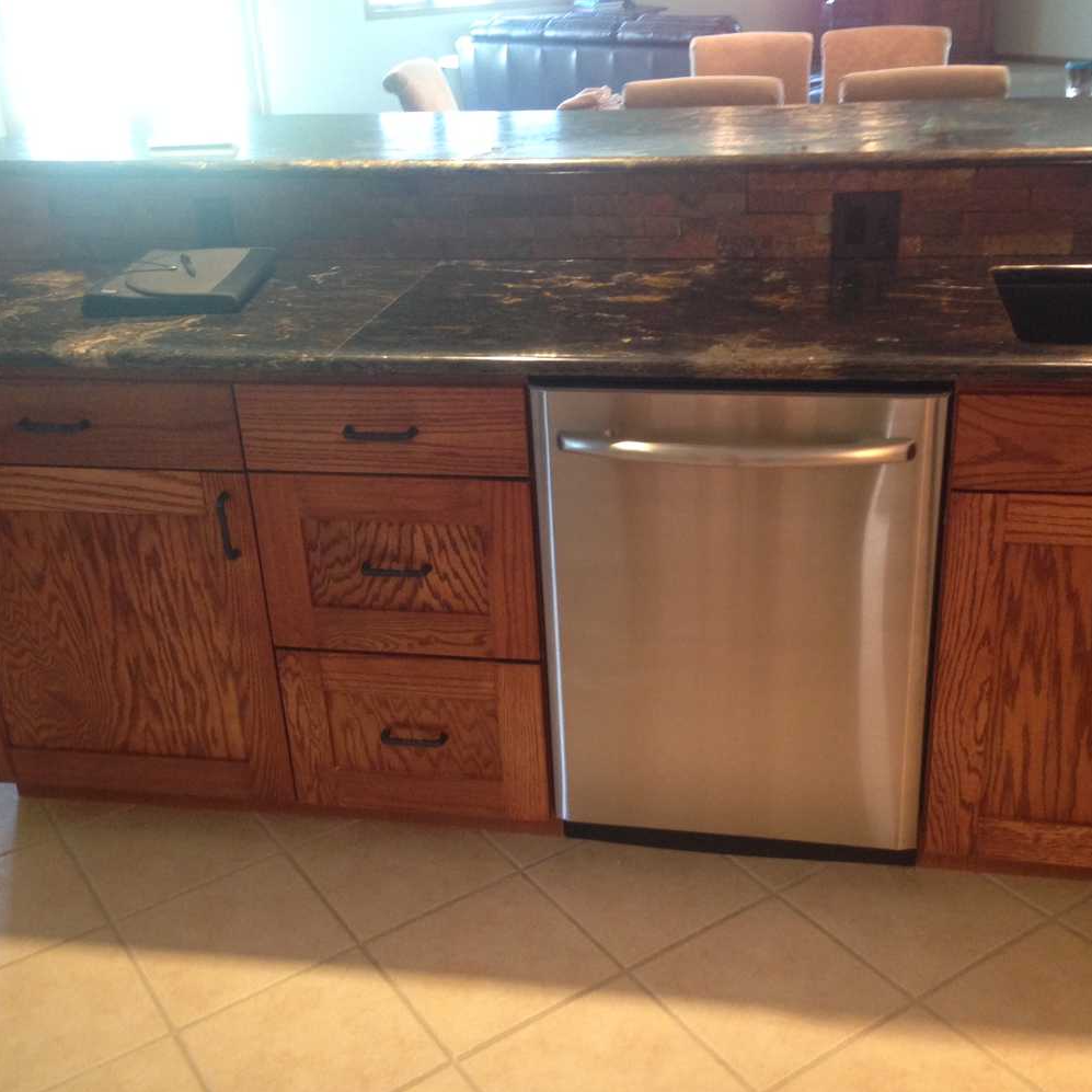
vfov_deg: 42.8
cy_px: 547
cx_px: 568
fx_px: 1392
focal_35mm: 39
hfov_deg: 42.8
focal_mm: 4.12
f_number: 2.4
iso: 200
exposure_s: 1/20
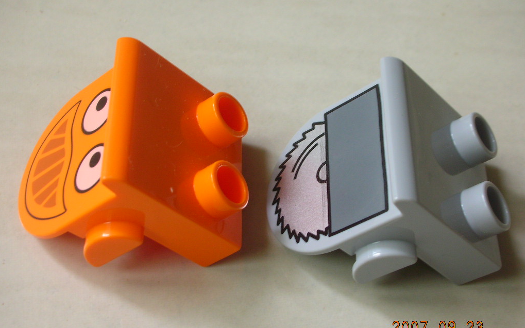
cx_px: 262
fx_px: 930
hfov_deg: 31.5
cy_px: 171
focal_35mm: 65
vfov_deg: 20.0
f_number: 4
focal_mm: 10.1
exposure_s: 1/11.1
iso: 50
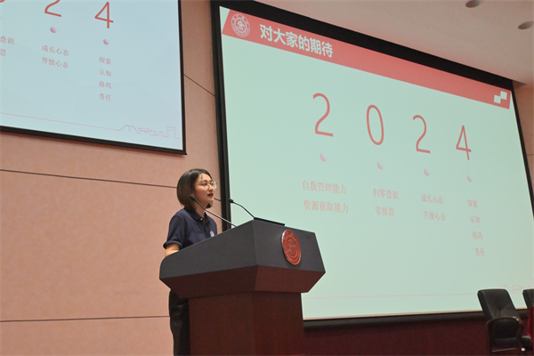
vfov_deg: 33.6
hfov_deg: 48.7
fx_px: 590
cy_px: 178
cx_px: 267
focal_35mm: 40
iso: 5000
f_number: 4.5
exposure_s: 1/640
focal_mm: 26.5
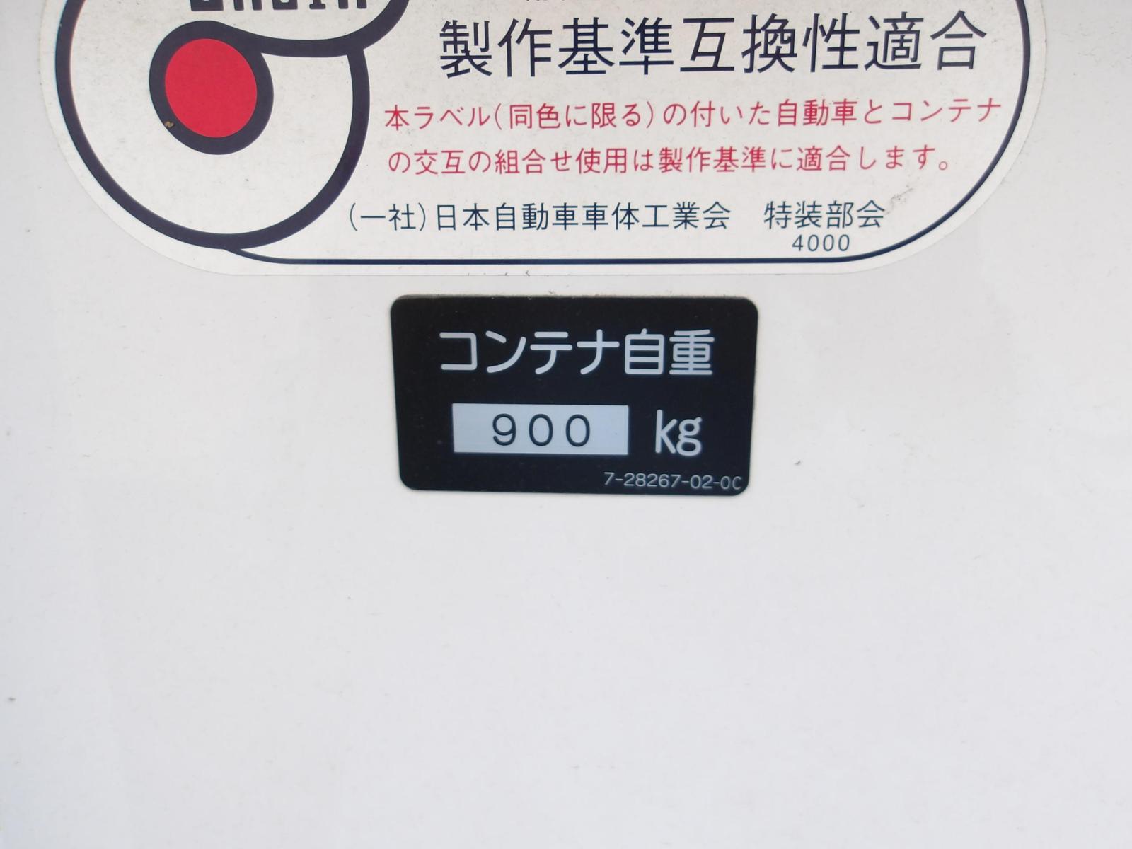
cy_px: 424
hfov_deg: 65.3
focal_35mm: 27
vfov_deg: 51.4
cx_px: 566
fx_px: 883
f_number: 3
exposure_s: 1/380
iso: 100
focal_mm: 4.9
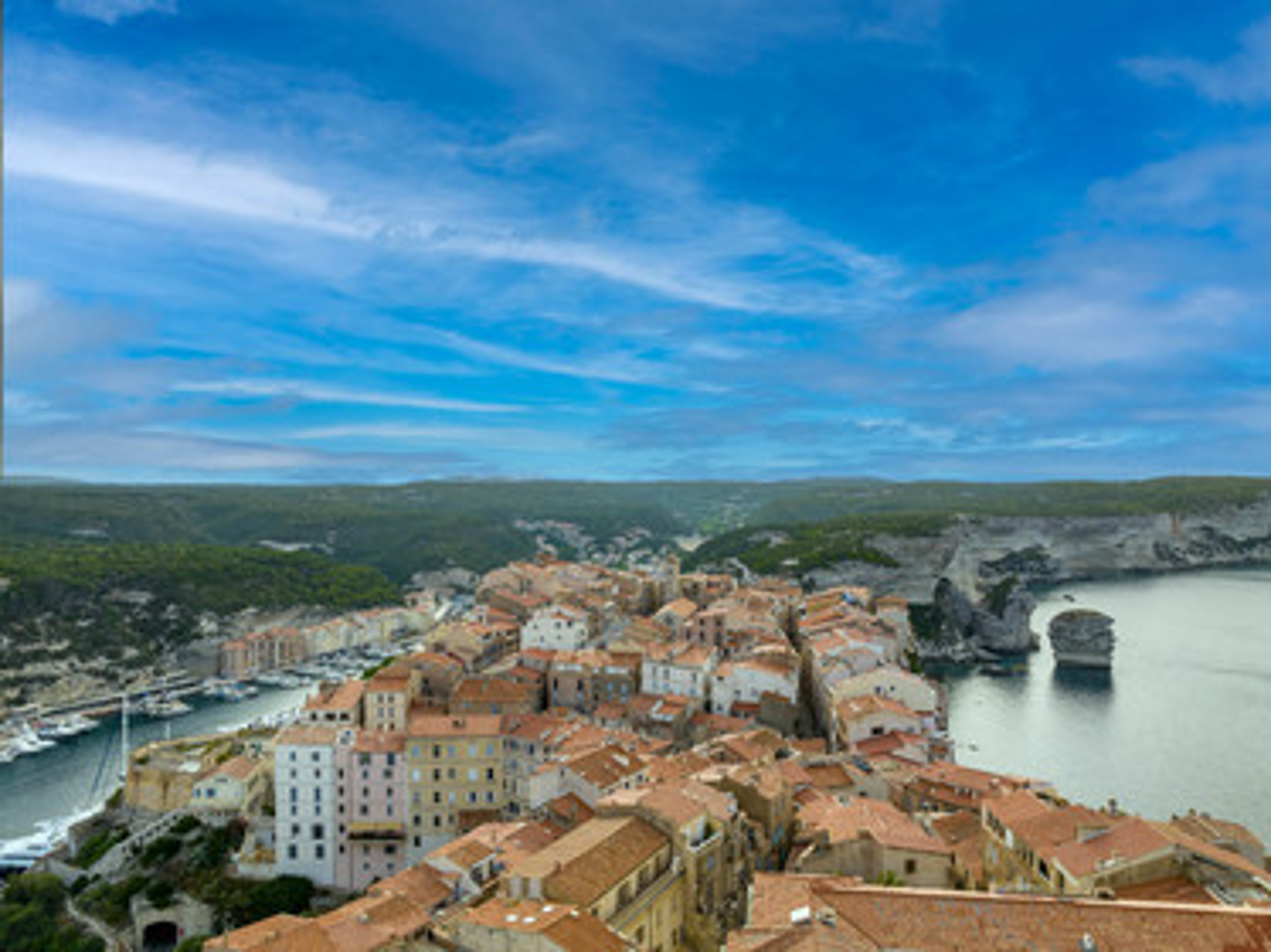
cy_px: 476
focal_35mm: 24
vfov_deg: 56.8
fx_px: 881
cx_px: 636
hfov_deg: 71.6
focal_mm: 12.3
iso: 100
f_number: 11
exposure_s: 1/80
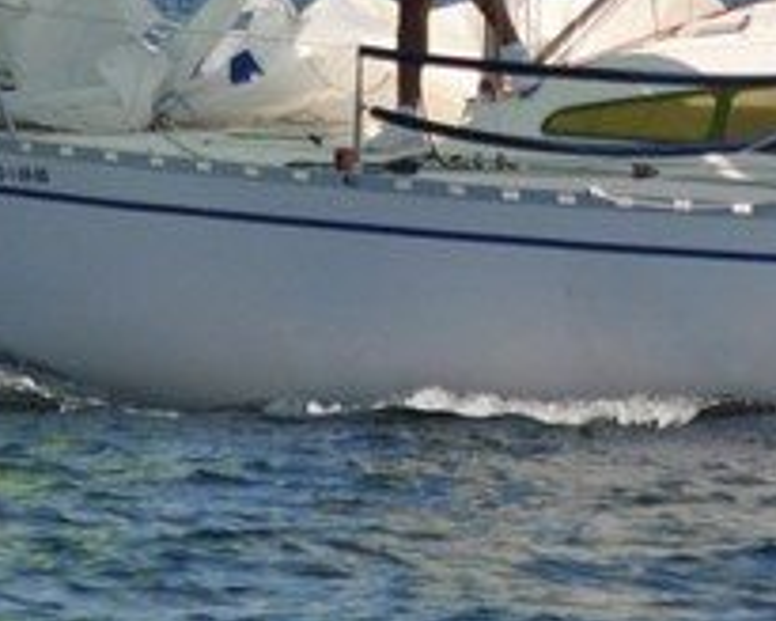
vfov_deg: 1.3
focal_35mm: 1231
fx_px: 28272
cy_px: -235
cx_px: 693
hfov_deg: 1.6
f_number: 5.6
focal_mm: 200
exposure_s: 1/1250
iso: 200
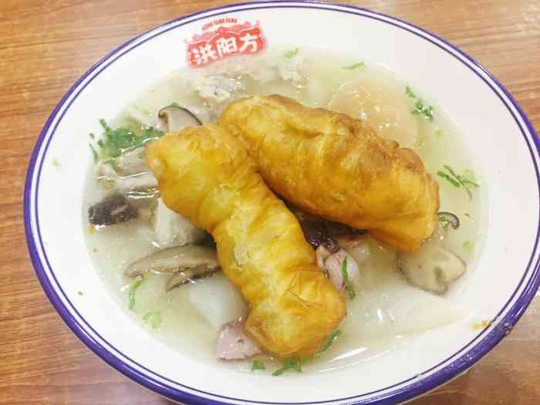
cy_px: 202
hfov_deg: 61.7
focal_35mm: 29
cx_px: 270
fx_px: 452
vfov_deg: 48.2
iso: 80
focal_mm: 4.15
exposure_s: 1/10
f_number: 2.2
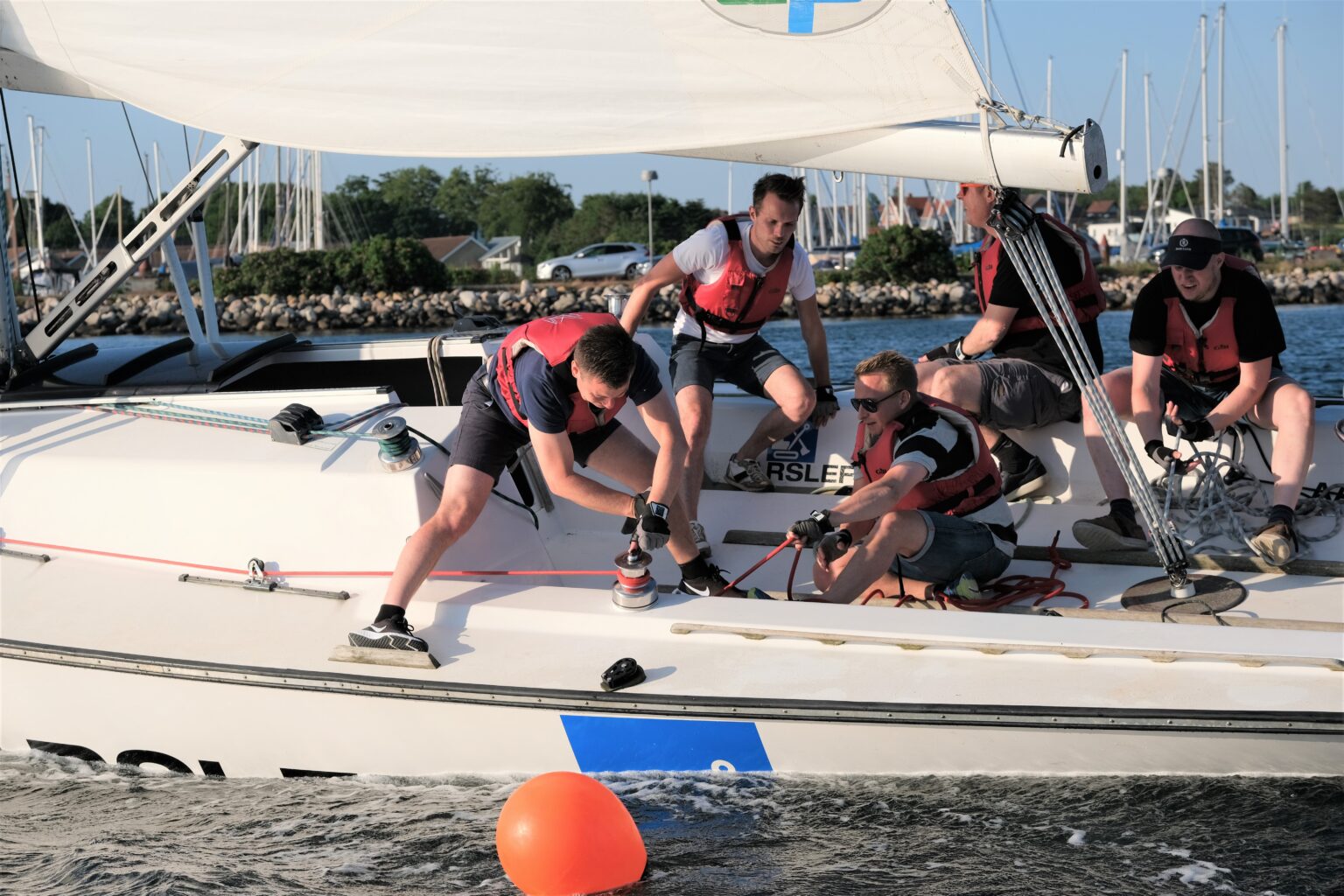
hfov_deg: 25.1
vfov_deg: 16.9
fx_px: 3024
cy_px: 448
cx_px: 672
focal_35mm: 81
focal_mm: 54.1
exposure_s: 1/1500
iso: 320
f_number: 5.6
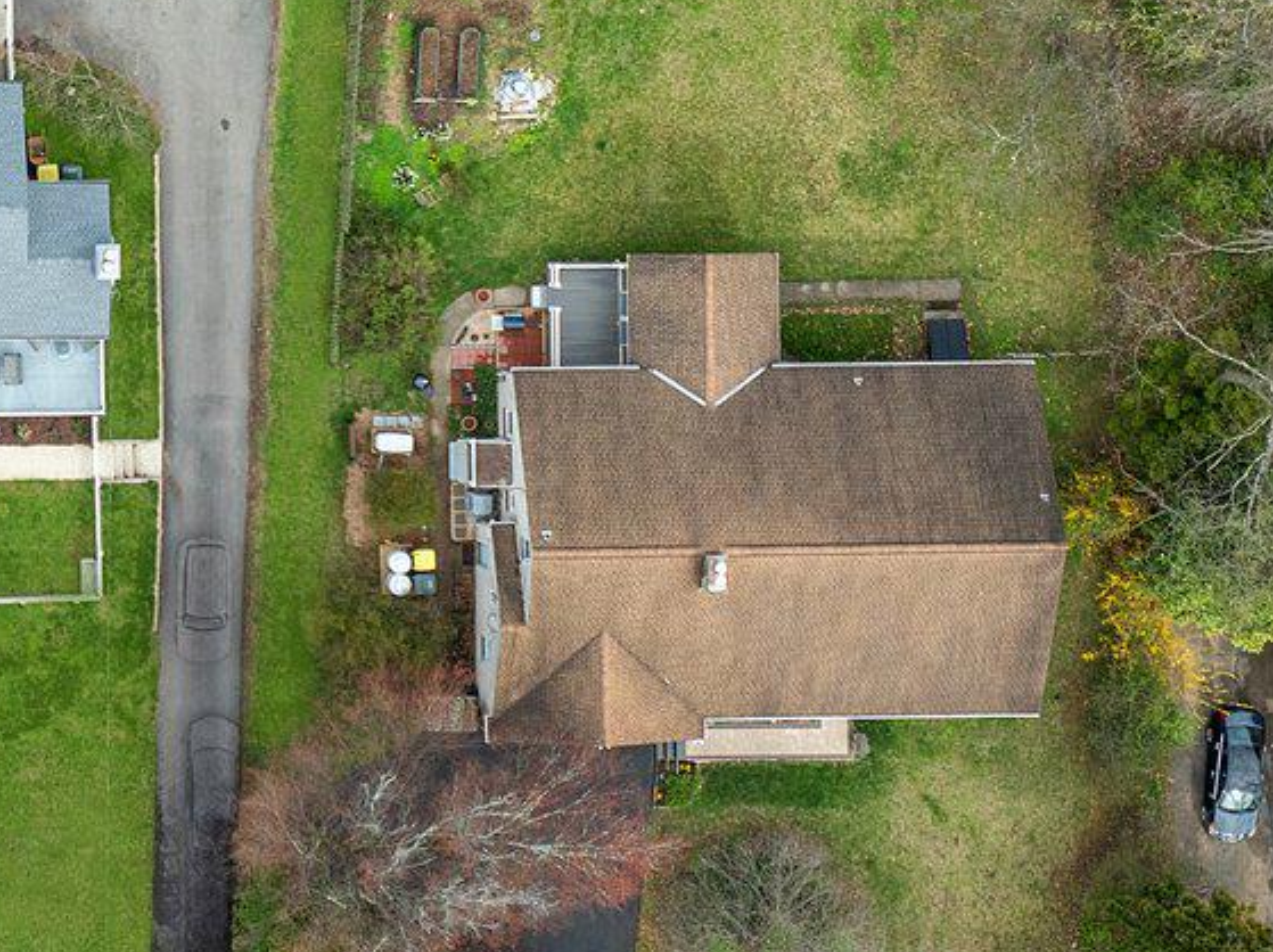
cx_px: -175
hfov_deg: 21.0
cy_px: 220
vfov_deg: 16.6
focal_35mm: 88
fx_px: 3233
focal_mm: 12.29
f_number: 2.8
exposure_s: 1/500
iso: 100
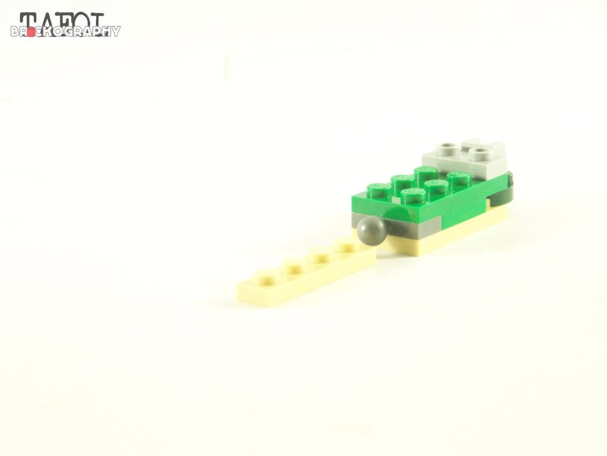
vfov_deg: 12.7
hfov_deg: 16.8
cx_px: 304
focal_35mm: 117
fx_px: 2052
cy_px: 228
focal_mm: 19.4
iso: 400
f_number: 3.2
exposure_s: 1/60
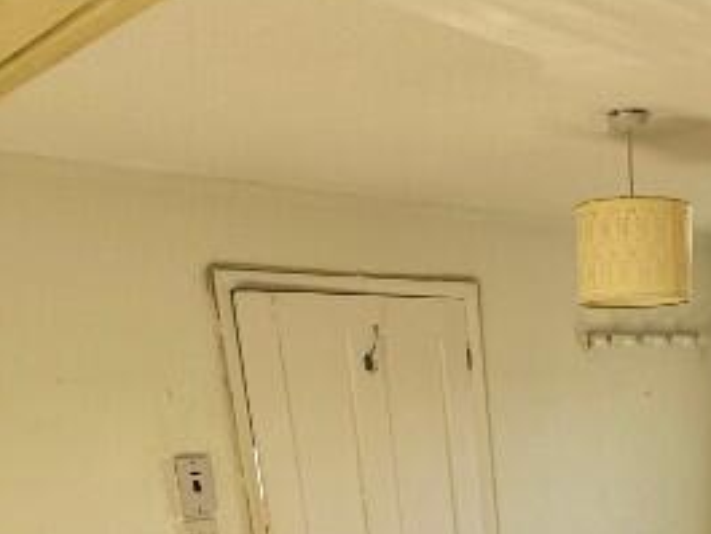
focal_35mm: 54
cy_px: 778
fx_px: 1110
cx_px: 657
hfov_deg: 33.4
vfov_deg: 22.6
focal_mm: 2.22
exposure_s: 1/118
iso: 40
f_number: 2.2
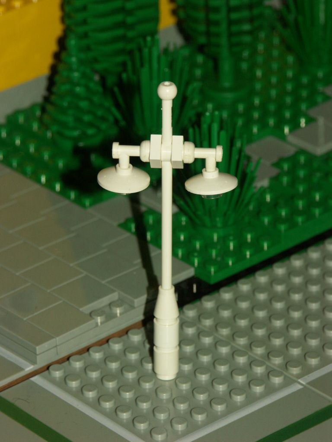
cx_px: 166
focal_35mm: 200
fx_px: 2558
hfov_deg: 7.4
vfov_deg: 9.9
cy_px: 221
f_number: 5.6
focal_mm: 50.8
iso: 200
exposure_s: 1/200
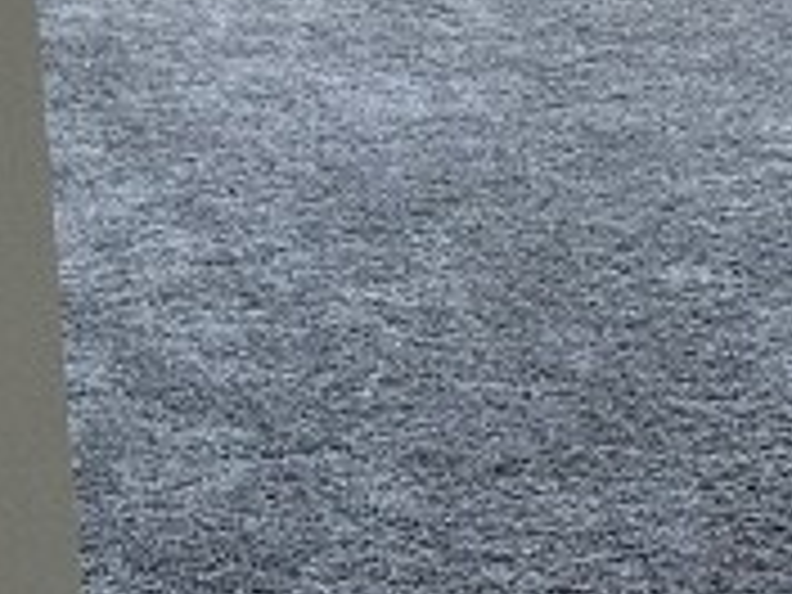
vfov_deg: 10.0
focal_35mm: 140
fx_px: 3203
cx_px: 608
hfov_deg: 14.0
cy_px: -504
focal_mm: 6.86
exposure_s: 1/132
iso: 100
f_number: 1.78
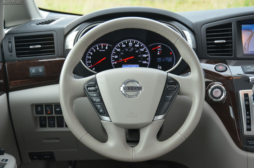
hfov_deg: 35.1
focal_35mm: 57
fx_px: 401
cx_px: 127
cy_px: 84
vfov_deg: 23.7
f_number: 4.2
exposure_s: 1/400
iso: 1600
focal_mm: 38
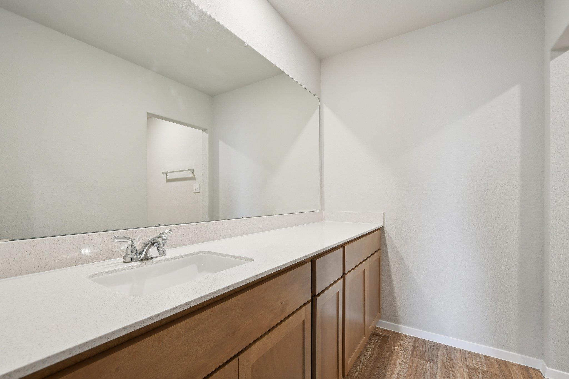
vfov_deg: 77.3
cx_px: 284
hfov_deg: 100.4
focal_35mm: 15
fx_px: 237
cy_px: 190
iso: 400
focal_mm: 10
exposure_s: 1/13
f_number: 8
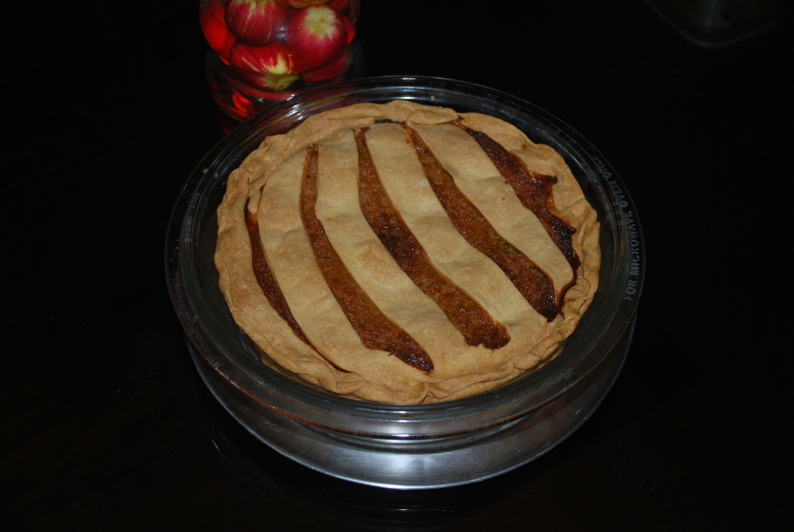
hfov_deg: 40.3
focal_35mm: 49
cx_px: 401
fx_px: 1082
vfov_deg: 27.6
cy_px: 263
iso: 200
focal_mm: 32
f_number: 5
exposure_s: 1/60
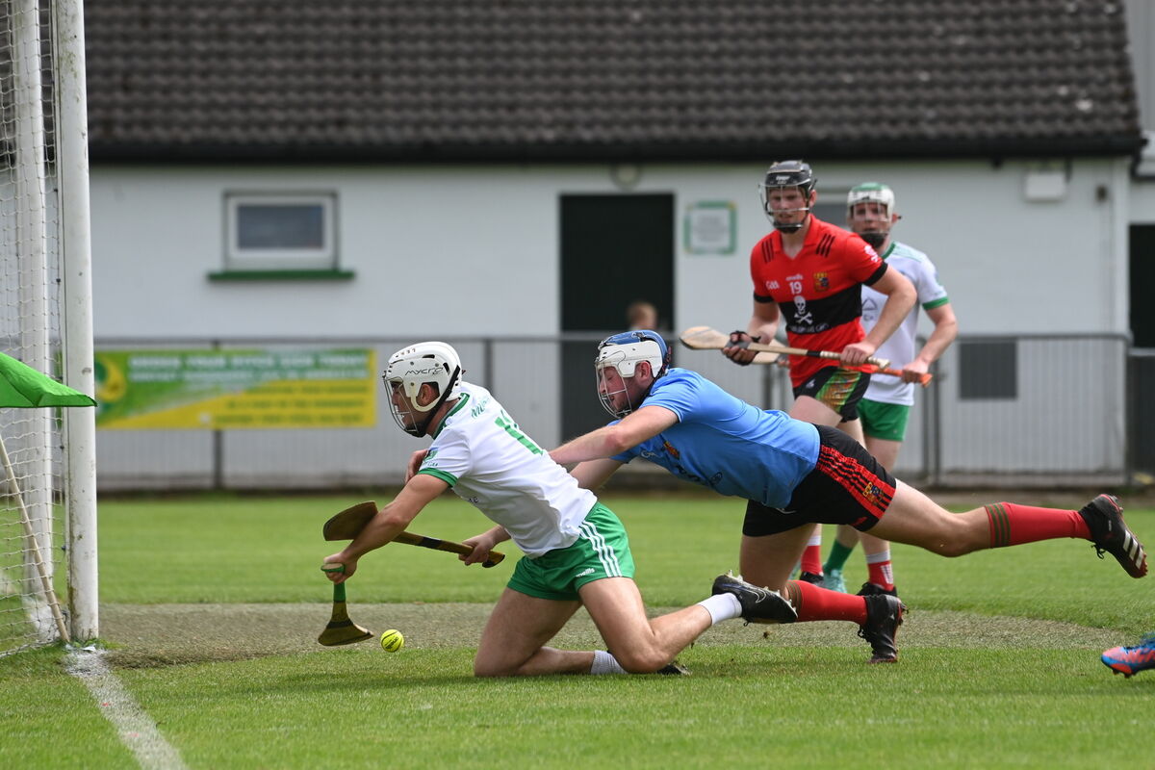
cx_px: 578
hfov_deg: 6.1
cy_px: 385
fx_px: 10907
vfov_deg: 4.0
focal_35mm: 340
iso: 1000
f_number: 5.6
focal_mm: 340
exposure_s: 1/5000
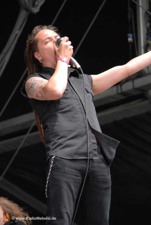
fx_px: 1271
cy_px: 112
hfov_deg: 6.8
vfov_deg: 10.1
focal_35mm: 202
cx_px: 76
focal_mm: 135
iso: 200
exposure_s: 1/160
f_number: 5.6
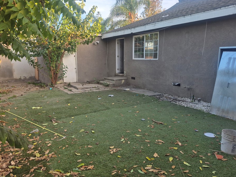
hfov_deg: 67.3
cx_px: 115
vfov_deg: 53.0
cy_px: 84
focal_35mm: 26
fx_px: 177
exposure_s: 1/239
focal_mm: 5.4
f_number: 1.8
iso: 25
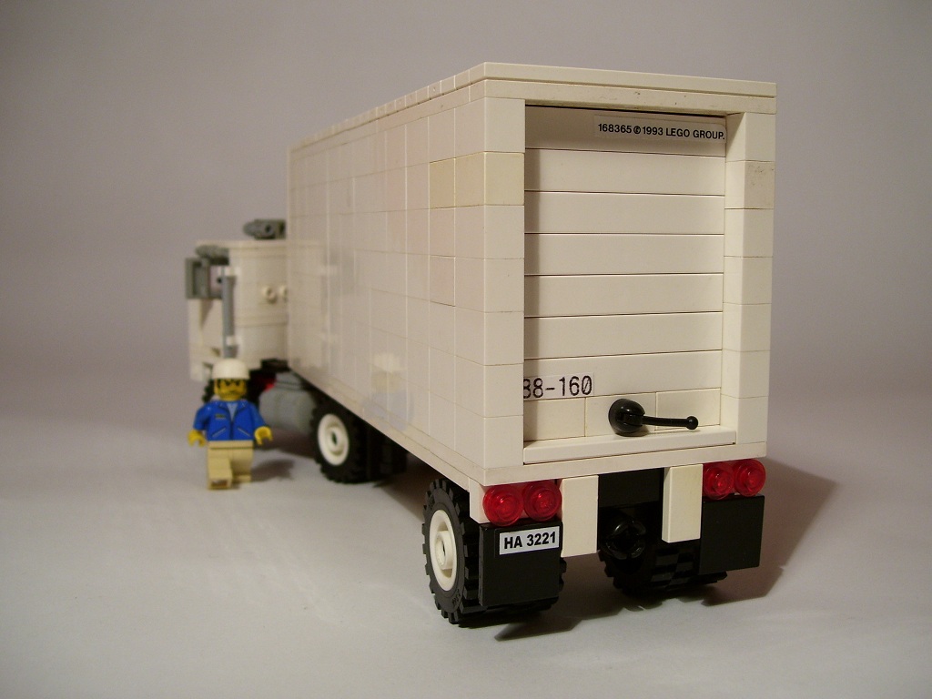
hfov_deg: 50.1
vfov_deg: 38.7
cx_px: 466
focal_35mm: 37
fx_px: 996
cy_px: 350
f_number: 2.7
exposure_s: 1/30
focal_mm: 6
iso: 80
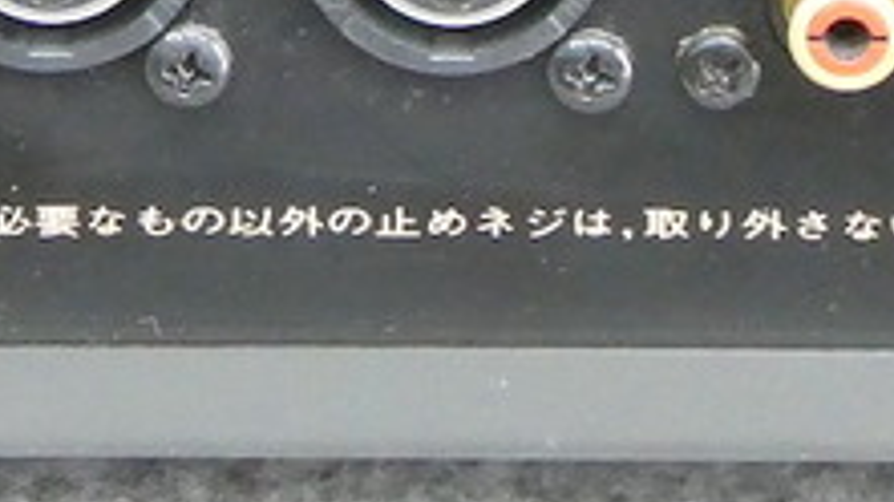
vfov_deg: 1.8
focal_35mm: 678
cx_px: 24
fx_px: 16062
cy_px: -761
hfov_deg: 3.2
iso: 1600
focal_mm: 25.6
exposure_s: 1/8
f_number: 5.6
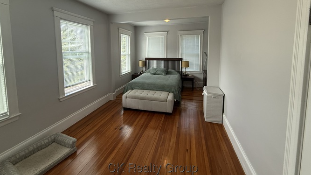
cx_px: 152
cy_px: 60
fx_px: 132
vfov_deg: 65.5
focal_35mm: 16
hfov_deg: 99.4
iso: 160
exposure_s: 1/120
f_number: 2.2
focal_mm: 2.22
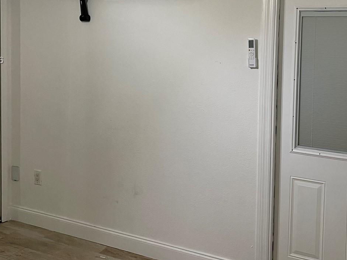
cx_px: 183
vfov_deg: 32.2
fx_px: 441
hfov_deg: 42.9
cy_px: 61
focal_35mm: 44
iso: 500
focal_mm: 5.7
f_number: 1.5
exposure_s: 1/60
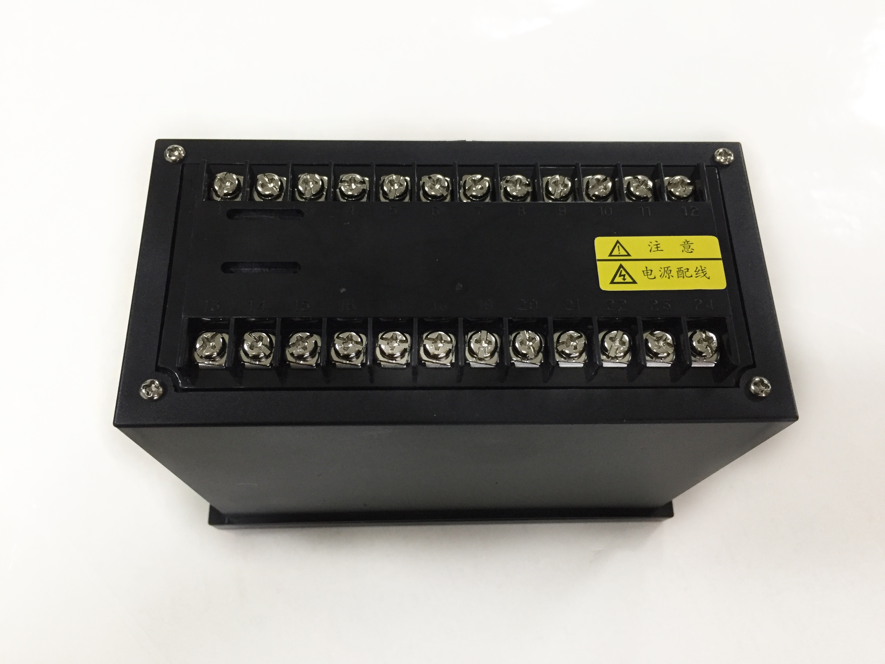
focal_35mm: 29
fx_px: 741
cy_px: 332
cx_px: 442
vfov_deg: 48.2
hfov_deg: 61.7
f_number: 2.2
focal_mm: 4.15
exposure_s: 1/33
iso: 200
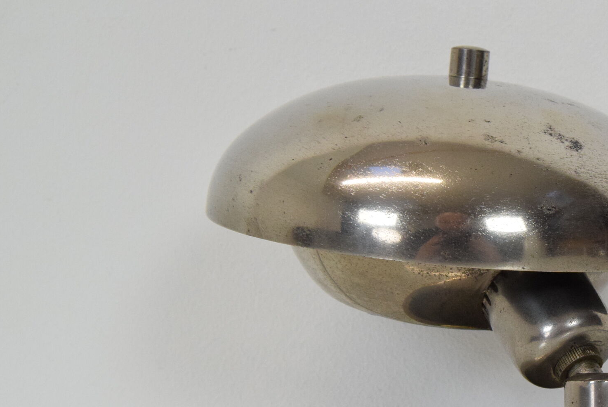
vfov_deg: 19.4
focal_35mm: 70
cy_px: 294
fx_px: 1184
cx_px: 528
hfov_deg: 27.9
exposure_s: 1/200
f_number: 9
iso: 1600
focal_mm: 23
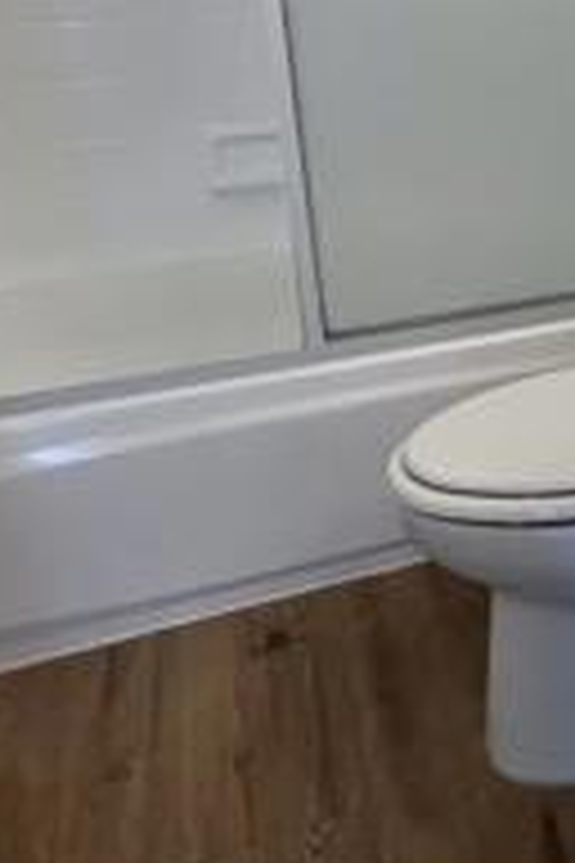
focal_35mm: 45
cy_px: 207
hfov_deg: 23.4
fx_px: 1078
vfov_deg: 42.2
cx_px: 880
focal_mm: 1.57
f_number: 1.8
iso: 125
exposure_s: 1/120
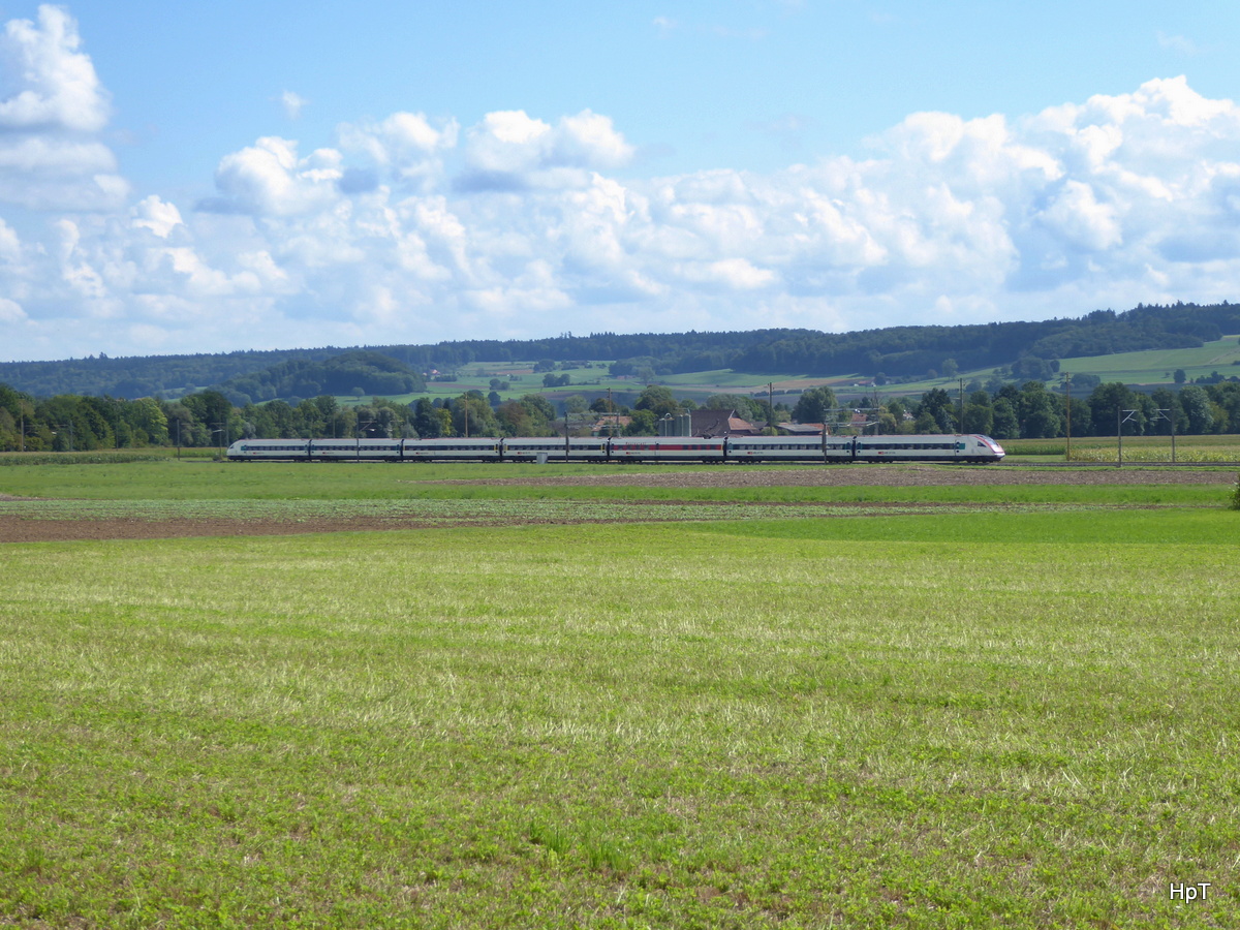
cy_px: 465
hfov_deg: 21.5
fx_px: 3260
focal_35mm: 91
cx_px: 620
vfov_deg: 16.2
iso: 80
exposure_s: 1/320
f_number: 4.8
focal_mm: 15
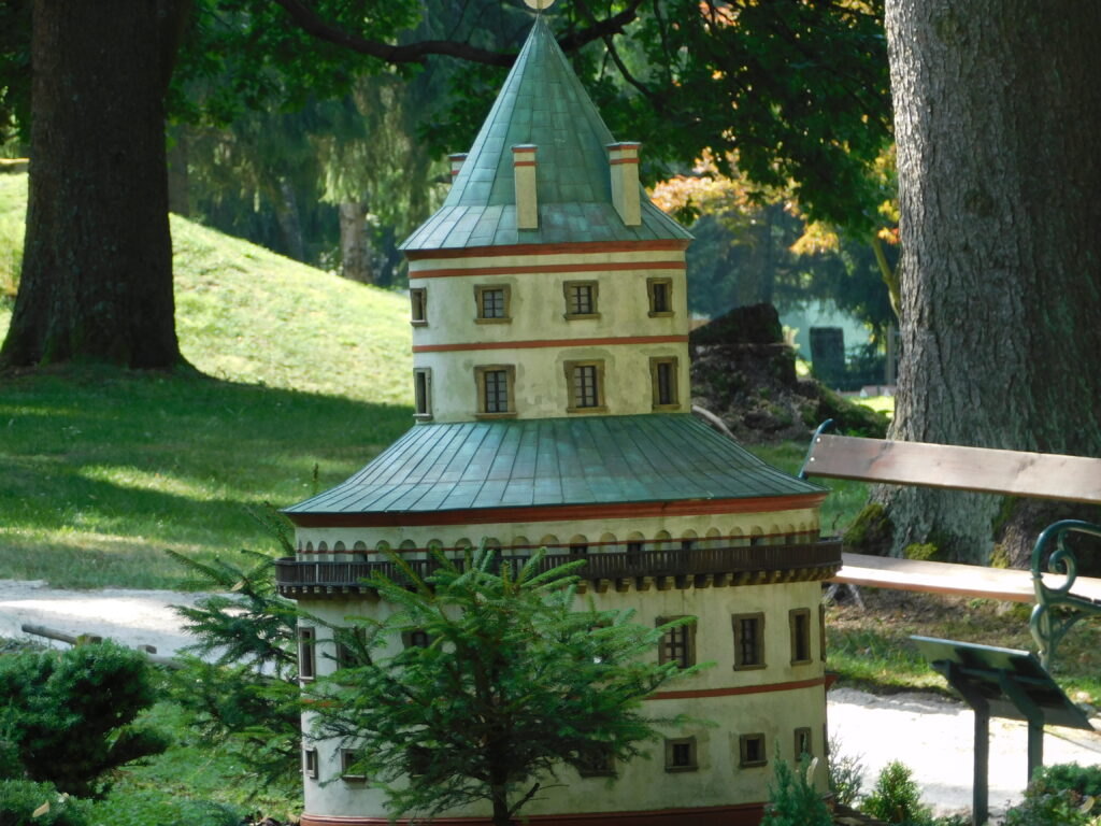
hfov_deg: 7.4
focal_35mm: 266
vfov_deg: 5.6
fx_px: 8460
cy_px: 413
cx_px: 550
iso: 125
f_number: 5.7
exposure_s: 1/60
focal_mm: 47.2
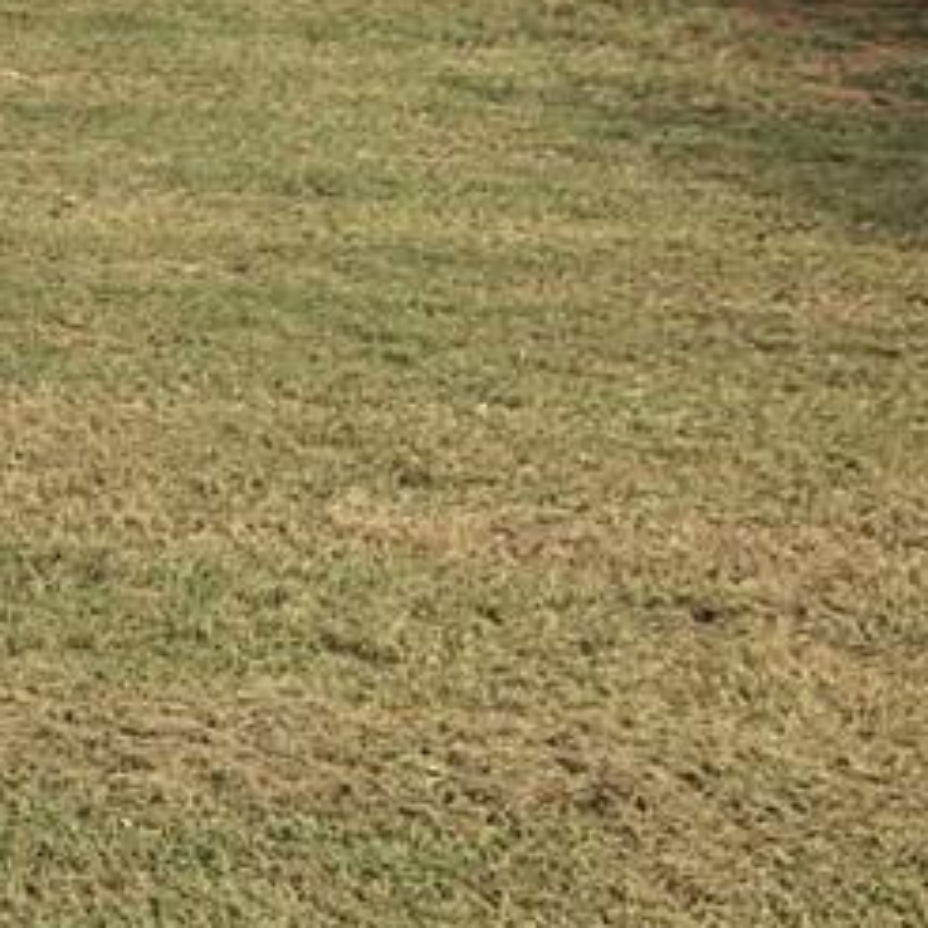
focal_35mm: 103
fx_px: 3124
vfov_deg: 15.9
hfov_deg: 15.1
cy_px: -321
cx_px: -634
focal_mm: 3.99
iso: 20
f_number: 1.8
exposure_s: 1/917
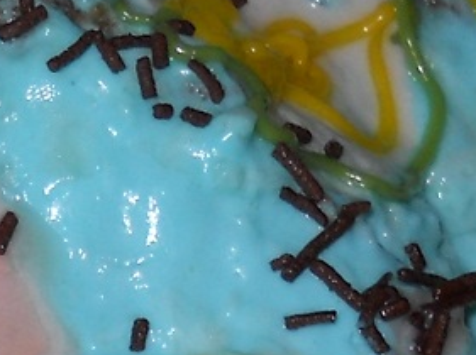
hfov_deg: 9.0
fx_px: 2884
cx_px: -407
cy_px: 830
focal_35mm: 210
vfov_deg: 6.7
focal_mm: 6.72
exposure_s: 1/30
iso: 80
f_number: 5.5
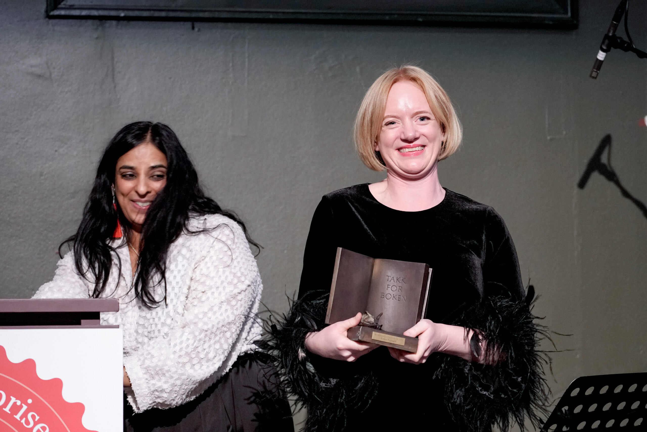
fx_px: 1887
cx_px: 324
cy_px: 216
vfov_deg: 13.0
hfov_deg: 19.5
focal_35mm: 105
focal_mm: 70
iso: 2500
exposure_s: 1/100
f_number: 2.8
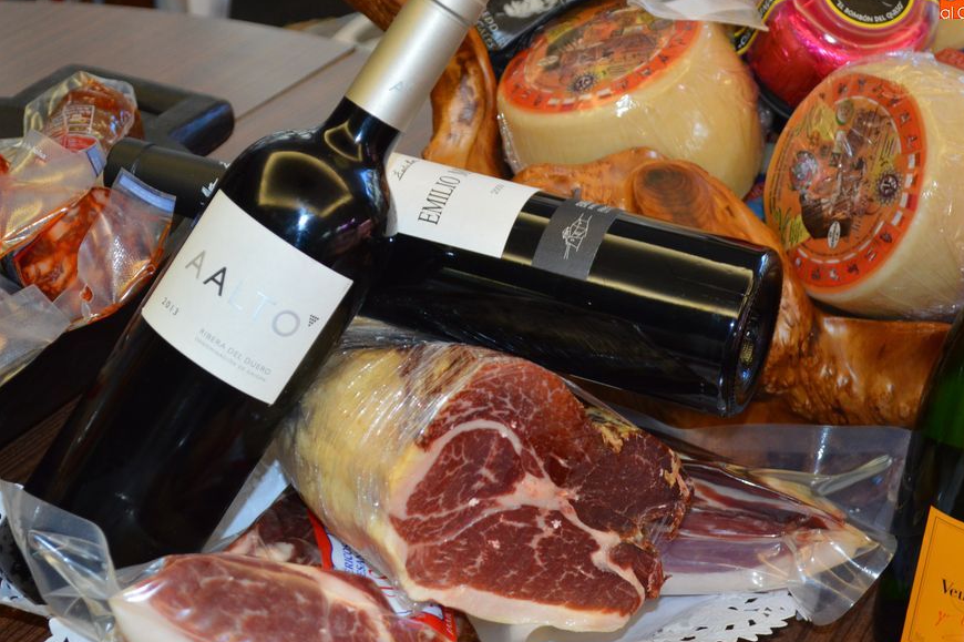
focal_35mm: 78
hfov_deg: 26.1
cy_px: 328
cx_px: 447
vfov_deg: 17.6
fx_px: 2076
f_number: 5.3
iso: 1250
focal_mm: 45
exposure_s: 1/60
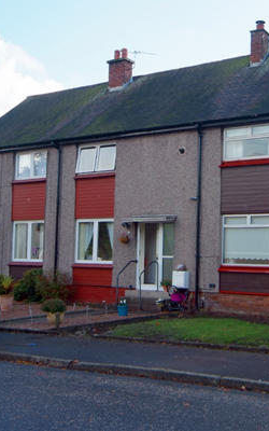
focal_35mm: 49
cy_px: 216
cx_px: 216
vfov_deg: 41.1
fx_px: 575
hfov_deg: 25.9
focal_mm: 21
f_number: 6.3
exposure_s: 1/160
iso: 200
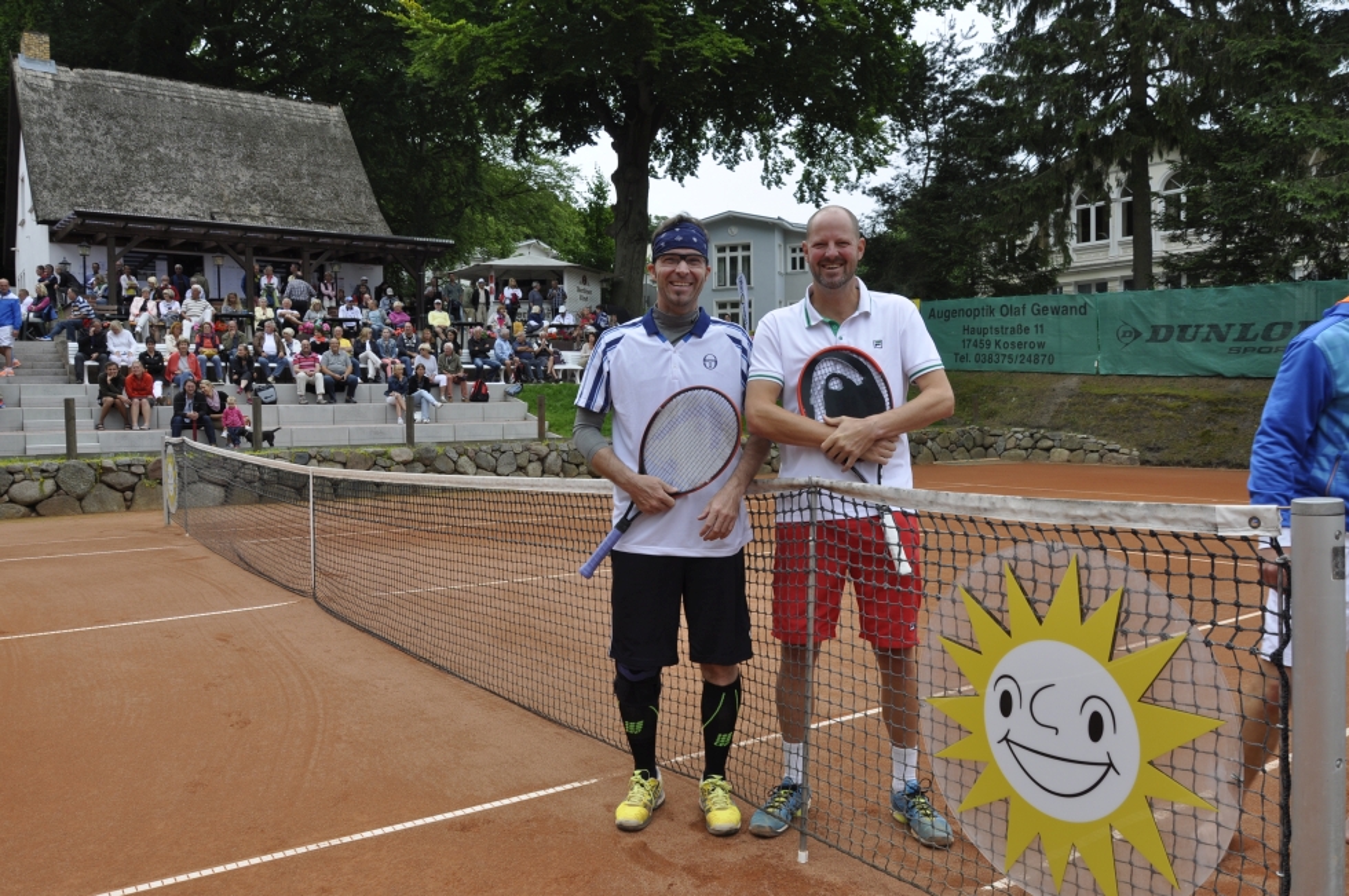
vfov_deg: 47.8
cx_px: 674
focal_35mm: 27
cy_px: 448
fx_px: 1011
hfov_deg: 67.4
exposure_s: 1/250
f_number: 8
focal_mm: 18
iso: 200
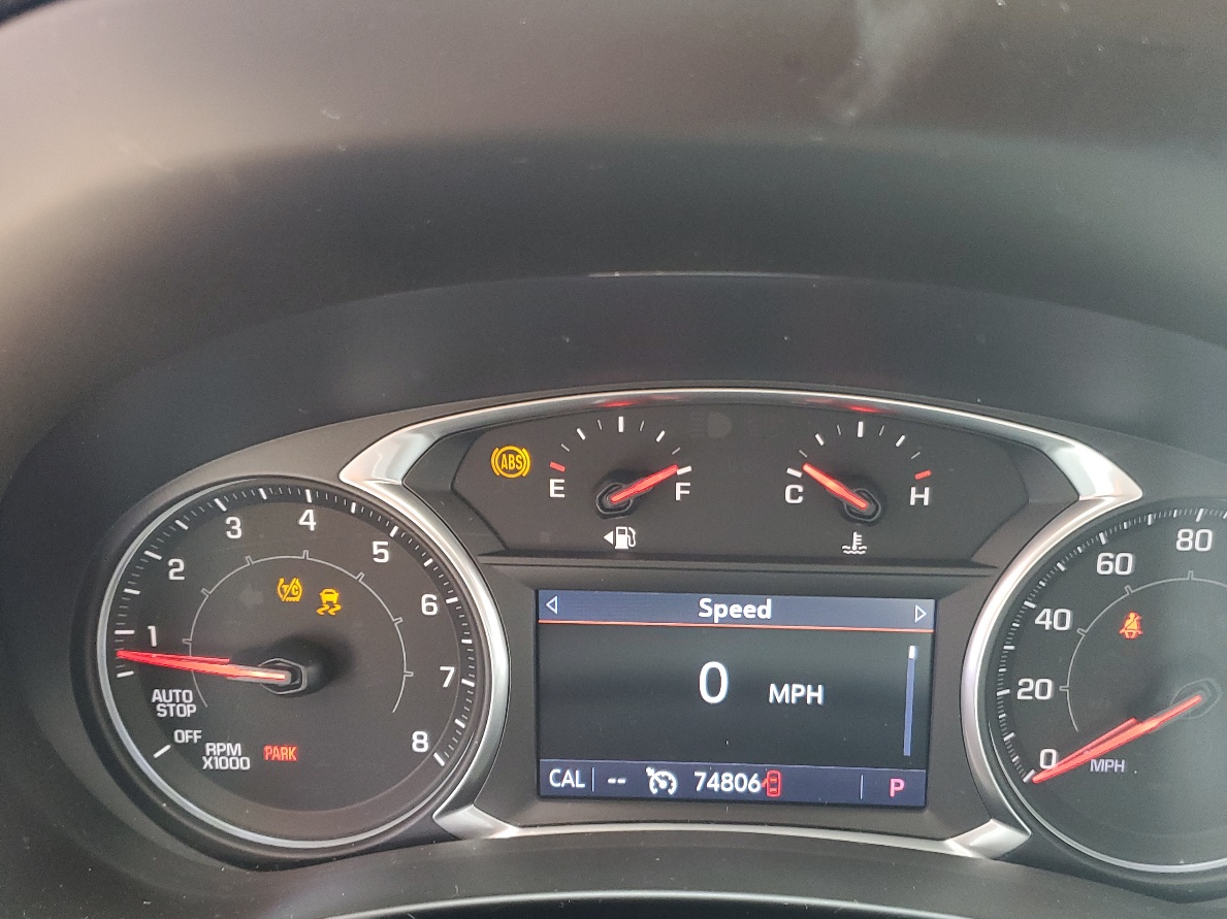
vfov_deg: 40.3
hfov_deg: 52.4
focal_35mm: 35
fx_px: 1240
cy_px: 600
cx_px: 706
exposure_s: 1/60.2
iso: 112
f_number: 1.5
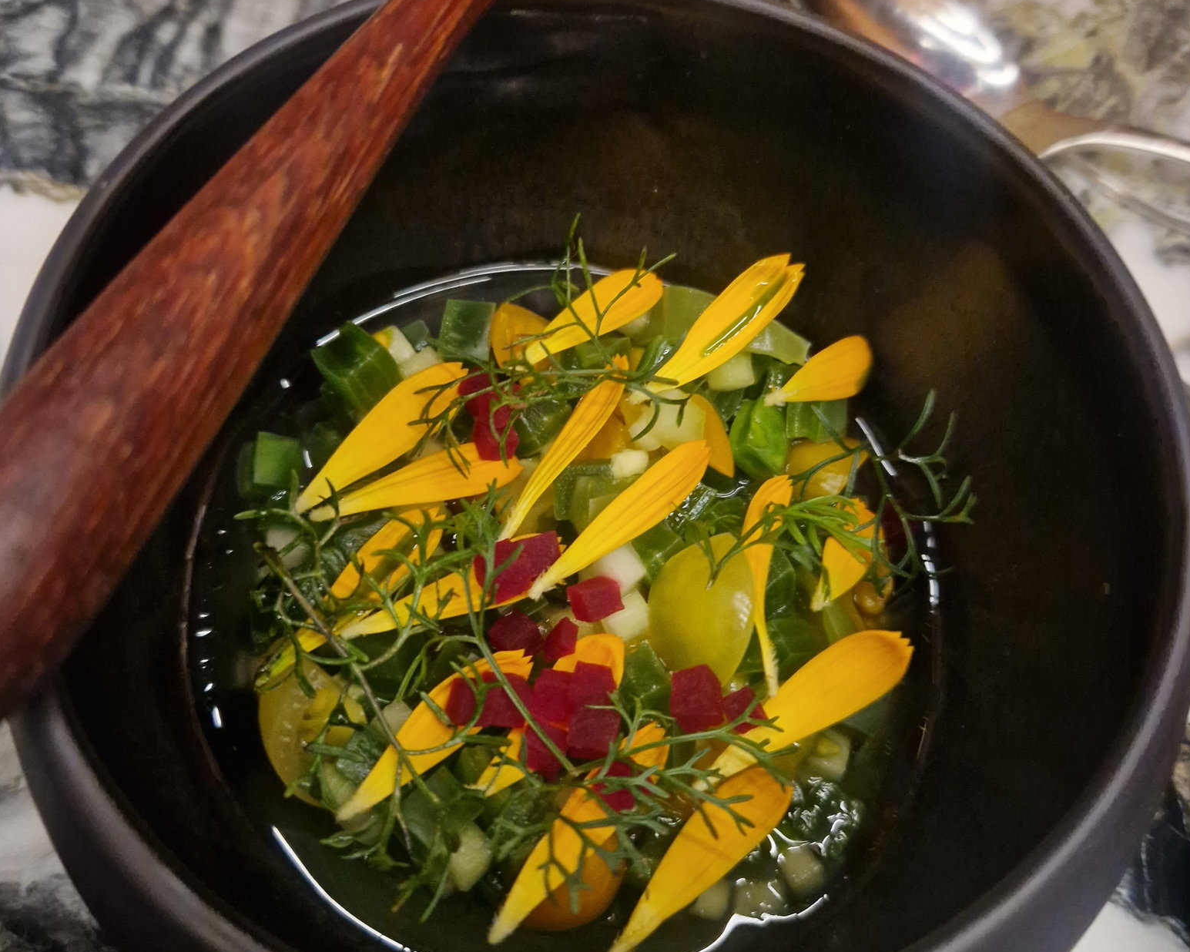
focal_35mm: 31
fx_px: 1092
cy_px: 466
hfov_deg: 57.2
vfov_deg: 47.1
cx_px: 578
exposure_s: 1/24
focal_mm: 5.4
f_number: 1.8
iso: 800
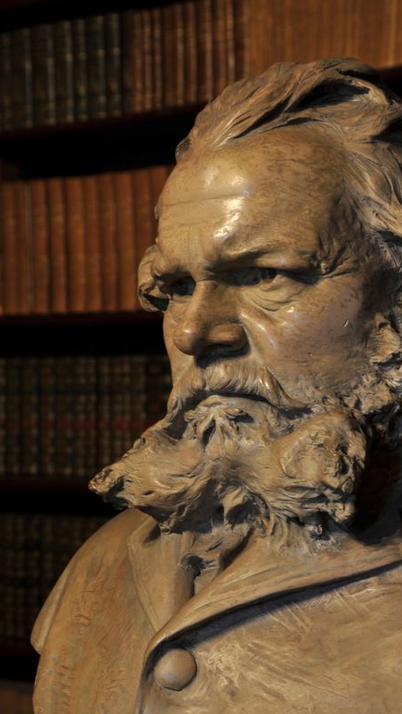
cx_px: 214
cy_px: 356
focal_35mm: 119
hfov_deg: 10.2
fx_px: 2245
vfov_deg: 18.1
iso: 200
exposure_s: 2.5
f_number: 11
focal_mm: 75
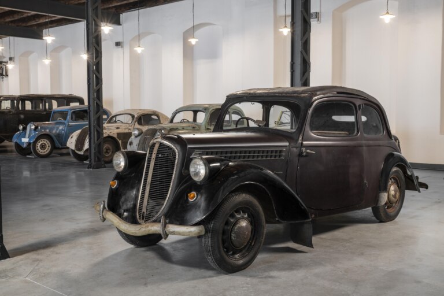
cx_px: 222
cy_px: 148
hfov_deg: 47.4
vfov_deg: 32.6
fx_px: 506
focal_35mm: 41
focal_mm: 41
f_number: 11
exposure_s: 5
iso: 100
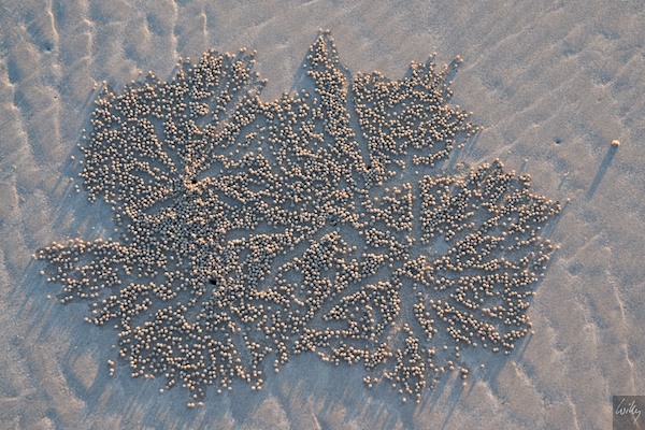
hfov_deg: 26.0
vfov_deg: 17.5
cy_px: 215
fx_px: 1397
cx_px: 322
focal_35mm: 78
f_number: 5.6
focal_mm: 52
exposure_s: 1/125
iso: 320
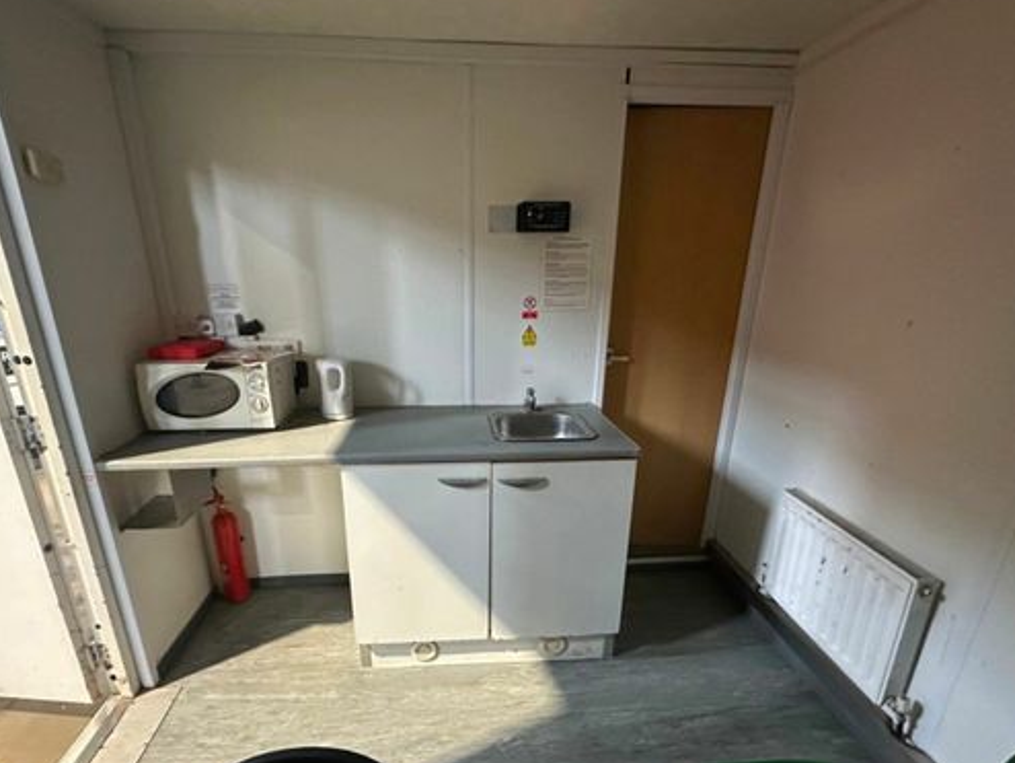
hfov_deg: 90.9
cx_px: 479
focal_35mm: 17
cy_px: 432
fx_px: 499
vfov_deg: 74.4
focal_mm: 2.22
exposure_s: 1/60
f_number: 2.2
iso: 1000
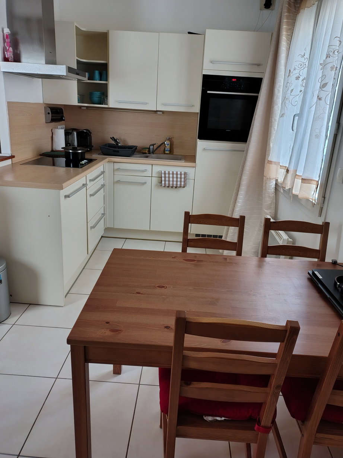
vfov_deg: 69.4
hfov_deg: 54.9
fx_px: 330
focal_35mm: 25
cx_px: 172
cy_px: 229
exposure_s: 1/50.1
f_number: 1.7
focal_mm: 4.71
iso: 769
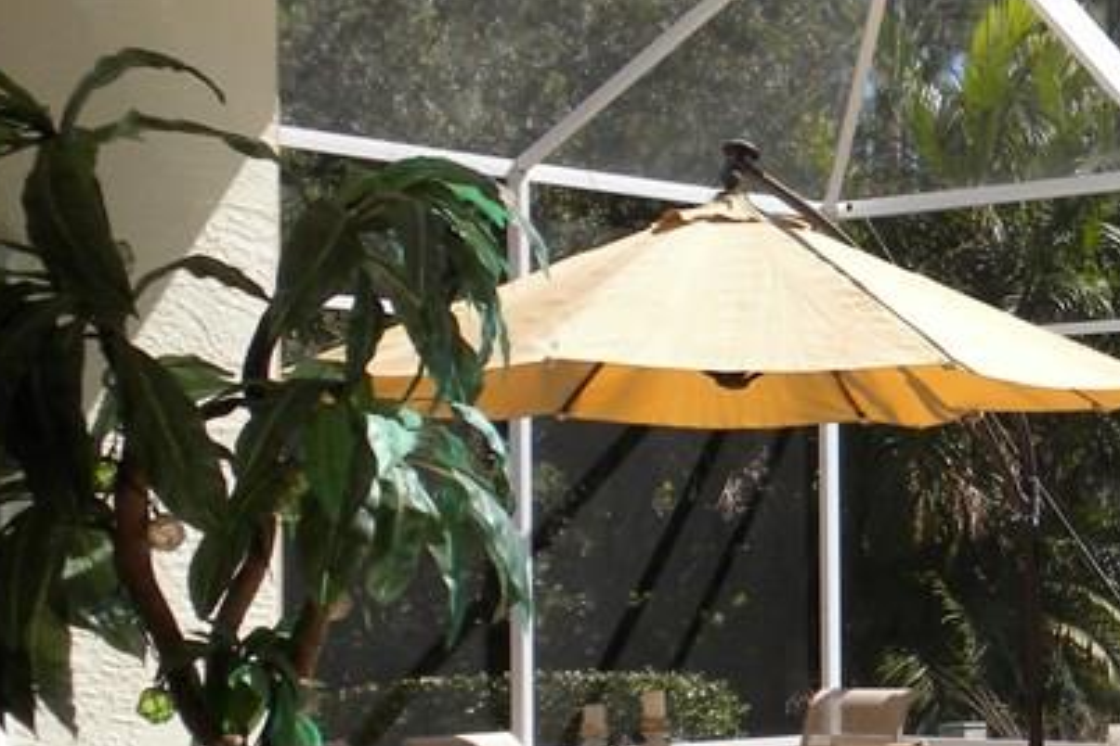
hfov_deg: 19.7
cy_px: 557
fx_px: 3049
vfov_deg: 13.9
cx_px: 1298
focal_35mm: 98
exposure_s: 1/400
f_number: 3.5
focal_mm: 6.6
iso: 64
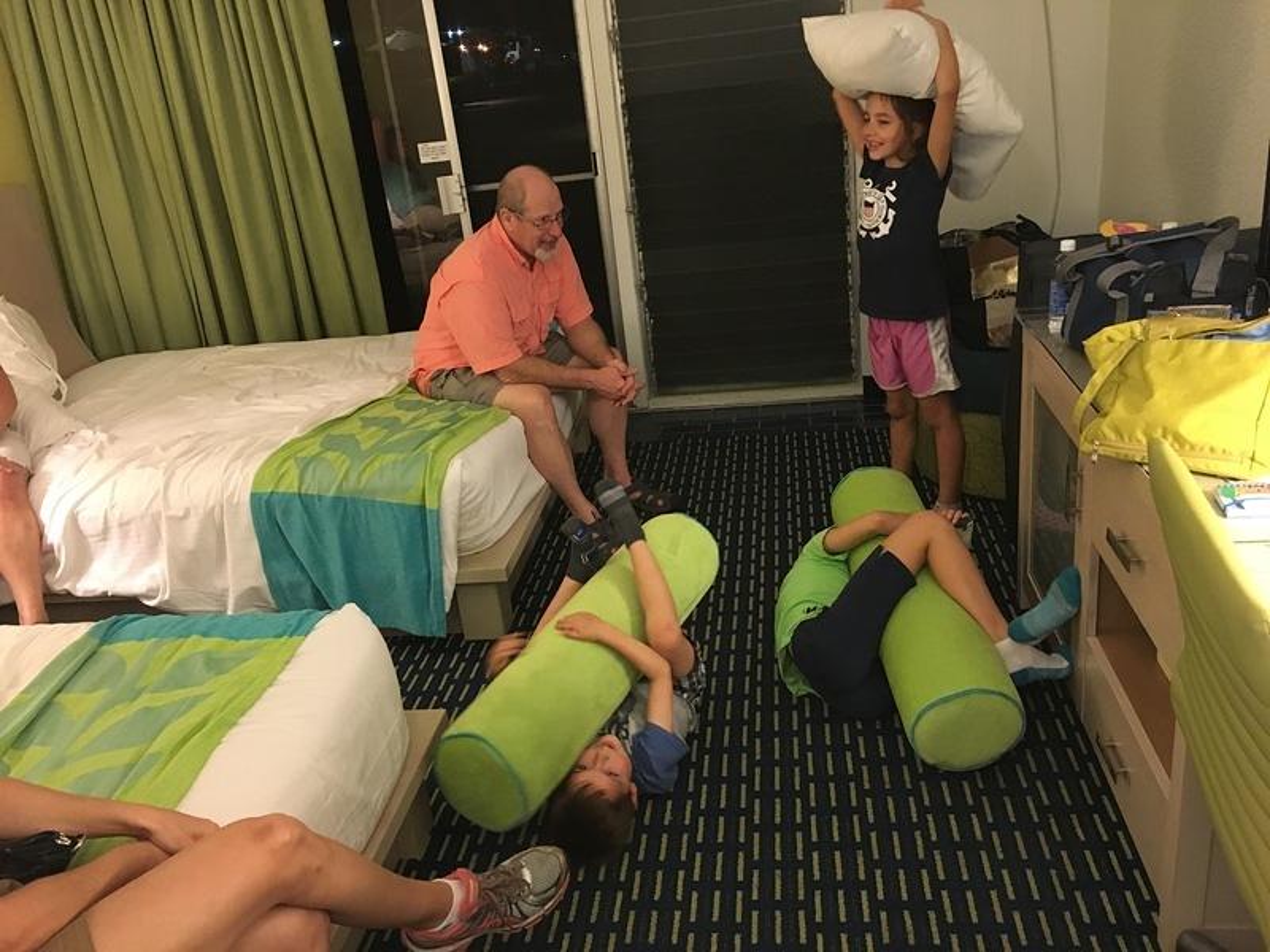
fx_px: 1064
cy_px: 476
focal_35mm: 29
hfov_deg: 61.7
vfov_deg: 48.2
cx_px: 635
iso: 250
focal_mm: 4.15
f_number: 2.2
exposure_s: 1/15
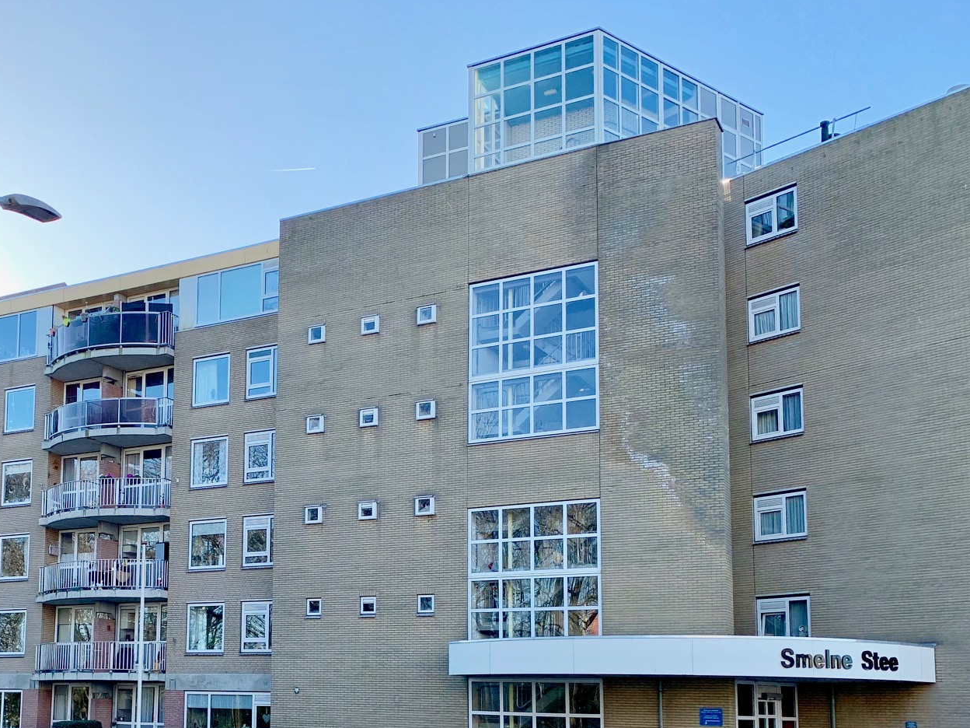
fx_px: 1177
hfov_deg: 43.5
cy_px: 585
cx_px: 252
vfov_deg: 33.3
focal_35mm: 42
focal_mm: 4.25
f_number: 1.8
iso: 25
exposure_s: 1/570
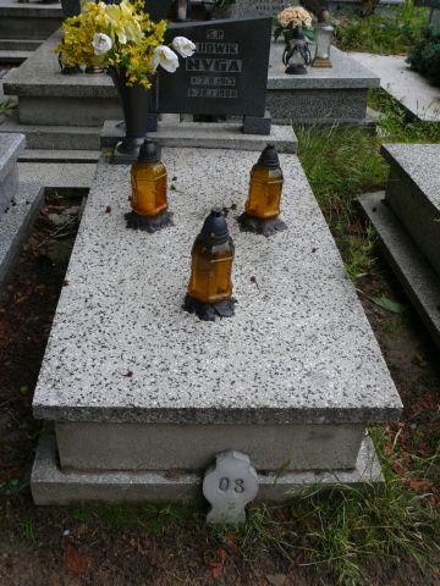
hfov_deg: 40.7
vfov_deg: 52.6
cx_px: 220
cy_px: 293
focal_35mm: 35
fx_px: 593
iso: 100
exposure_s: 1/125
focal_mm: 7.4
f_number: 4
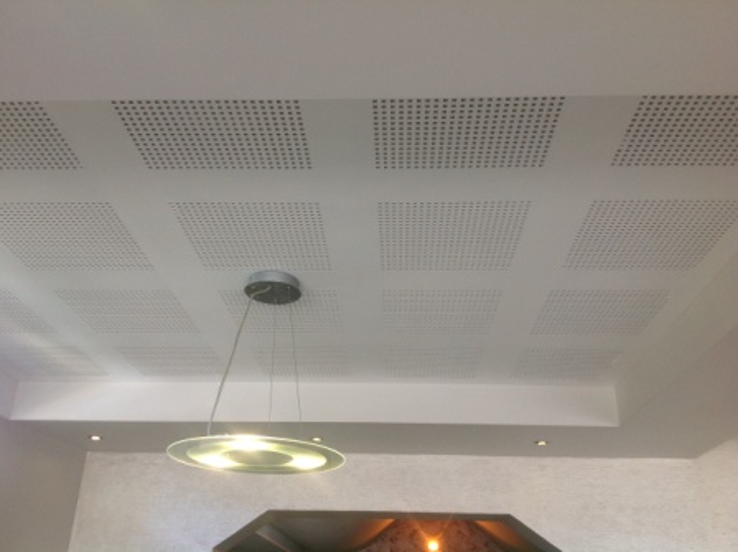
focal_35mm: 35
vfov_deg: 40.6
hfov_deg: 52.7
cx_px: 369
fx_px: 745
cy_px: 276
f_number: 2.4
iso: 100
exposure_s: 1/50
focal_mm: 4.28
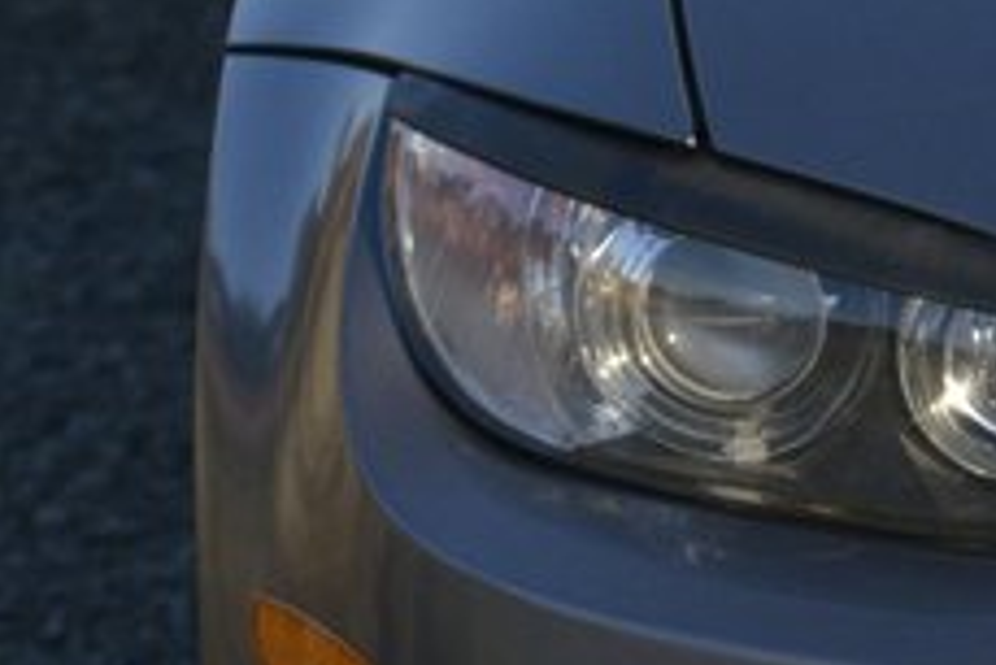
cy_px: 50
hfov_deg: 5.4
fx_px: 10160
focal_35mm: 367
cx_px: 2327
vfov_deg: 3.7
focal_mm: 70
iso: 1250
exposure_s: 1/3200
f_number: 6.3
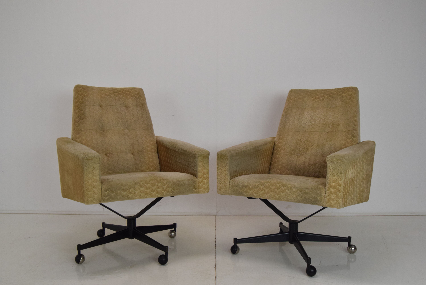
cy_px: 142
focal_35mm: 33
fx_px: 391
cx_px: 213
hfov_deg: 57.2
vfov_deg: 40.0
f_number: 9
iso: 1600
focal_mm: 22
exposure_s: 1/320
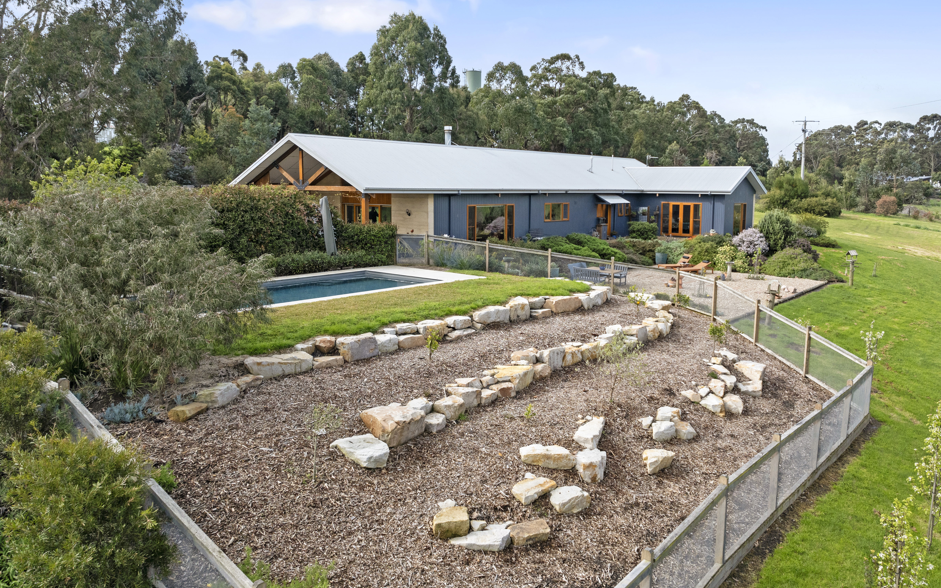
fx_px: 718
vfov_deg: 44.5
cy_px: 273
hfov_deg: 66.3
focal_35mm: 28
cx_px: 516
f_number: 2.8
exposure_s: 1/1000
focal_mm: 12.29
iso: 250
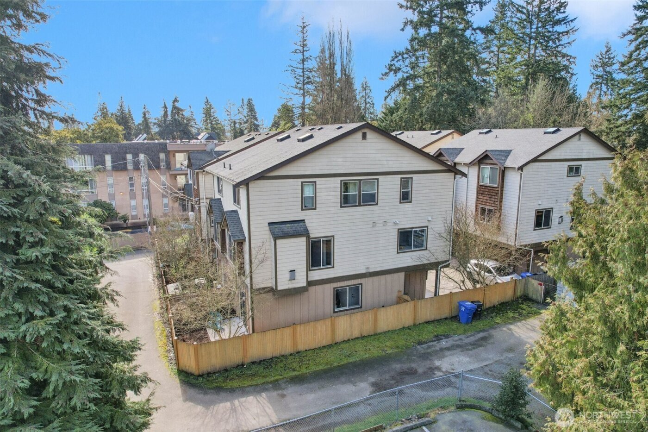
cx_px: 324
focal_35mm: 22
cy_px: 216
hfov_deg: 78.6
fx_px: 396
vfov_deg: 57.2
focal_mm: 8.4
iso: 110
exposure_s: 1/640
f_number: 2.8
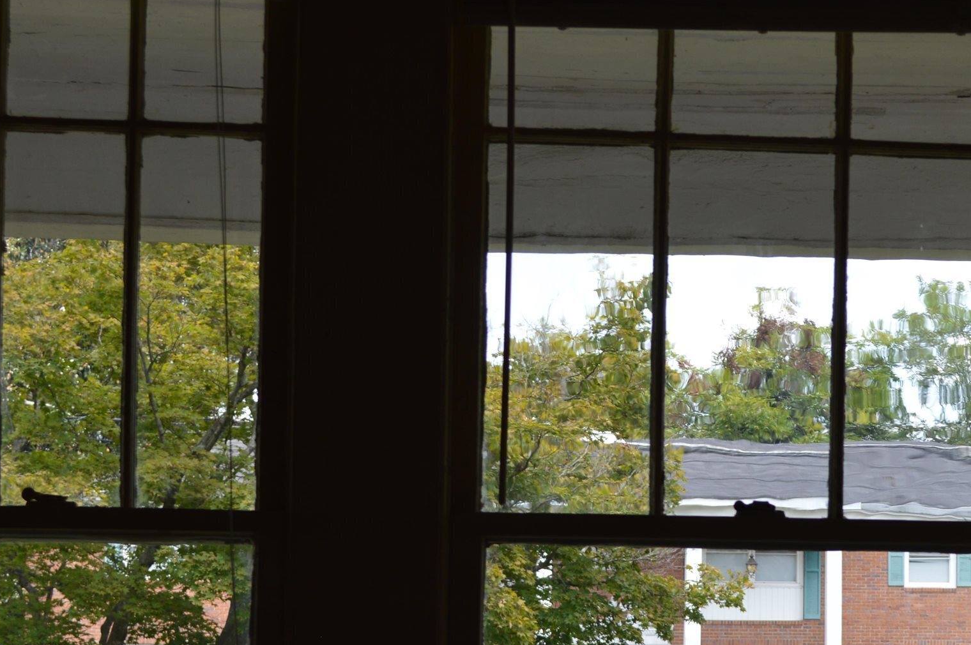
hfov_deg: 20.9
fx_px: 2613
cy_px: 516
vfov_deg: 14.0
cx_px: 696
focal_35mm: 97
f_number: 5.6
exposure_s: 1/125
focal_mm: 32
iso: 100
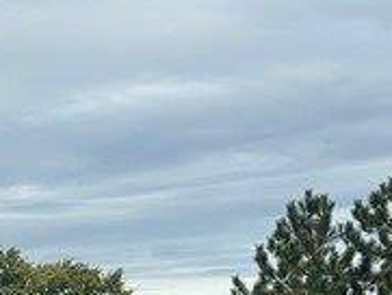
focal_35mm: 147
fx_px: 1666
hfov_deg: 13.4
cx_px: 91
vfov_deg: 9.6
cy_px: 540
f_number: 1.6
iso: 50
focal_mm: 5.96
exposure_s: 1/3021
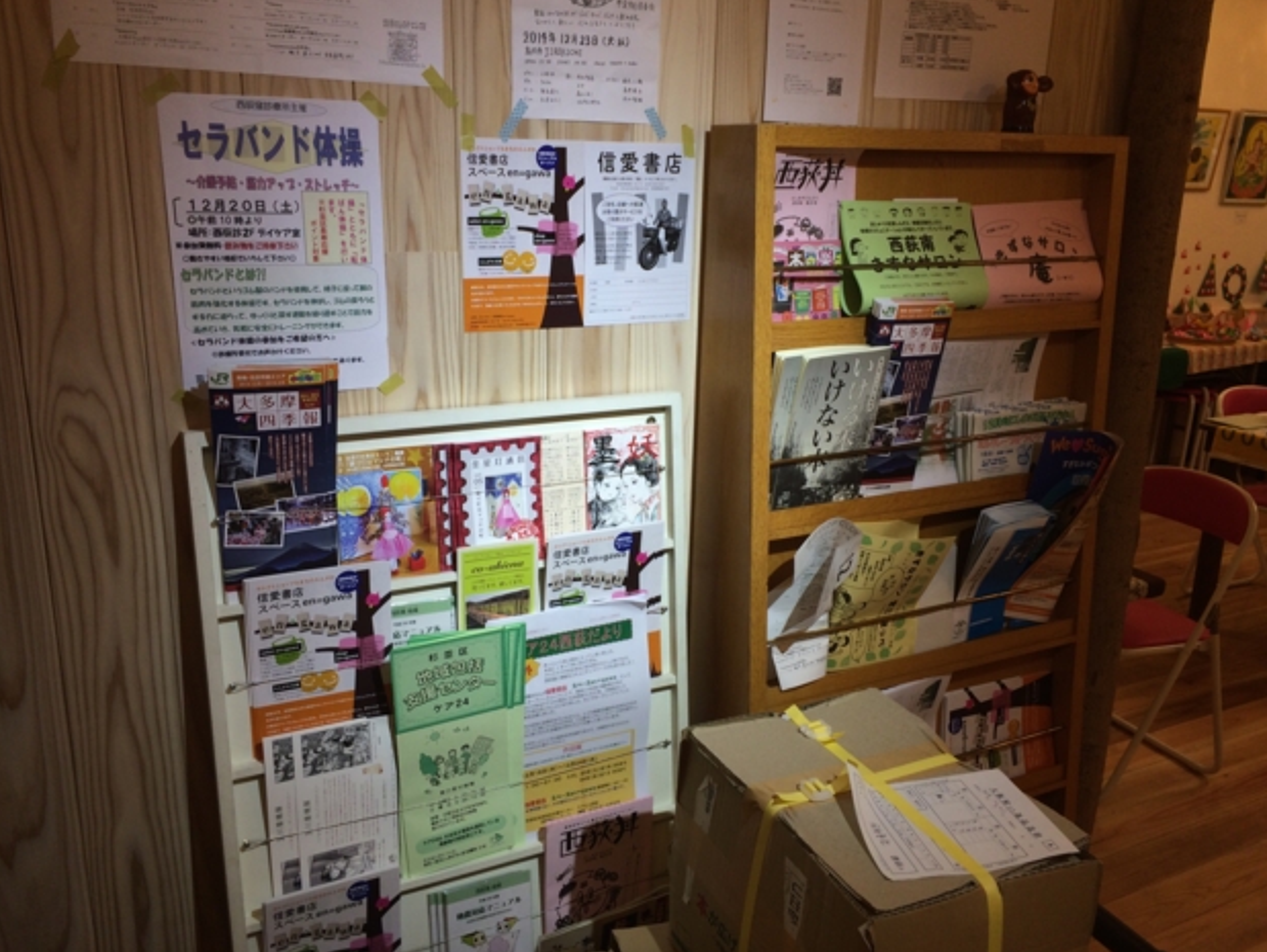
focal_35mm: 31
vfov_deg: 45.5
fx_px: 1135
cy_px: 475
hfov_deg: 58.3
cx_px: 637
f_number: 2.2
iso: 50
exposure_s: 1/50
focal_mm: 4.12
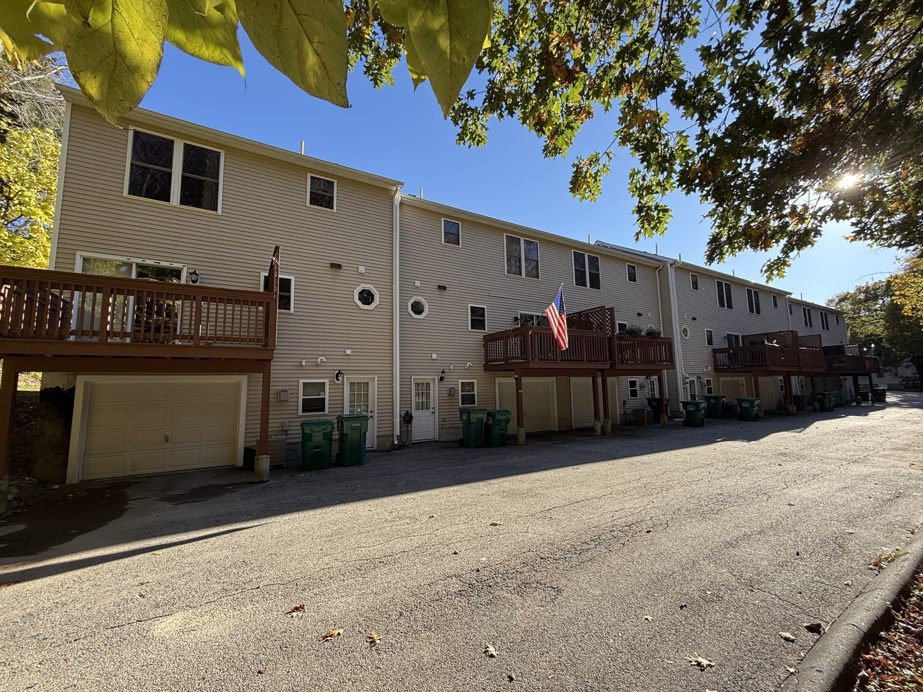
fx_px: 373
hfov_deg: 102.1
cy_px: 346
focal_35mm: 14
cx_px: 462
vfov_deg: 85.7
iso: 64
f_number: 2.2
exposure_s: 1/374
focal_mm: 2.22
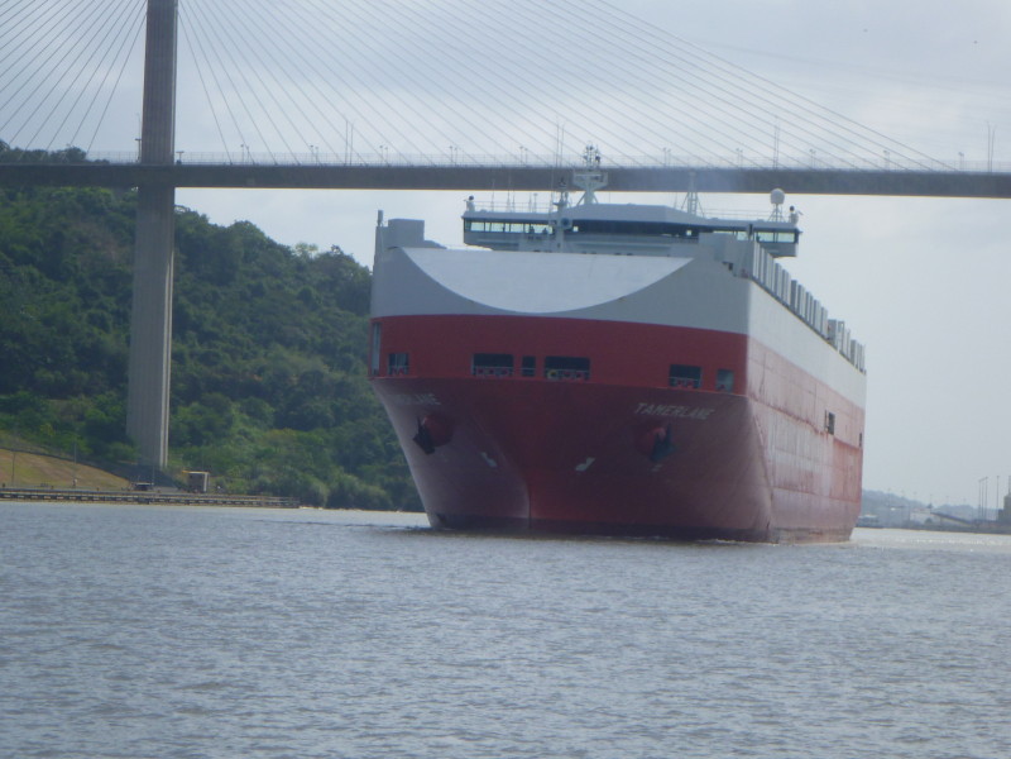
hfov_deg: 12.7
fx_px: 4527
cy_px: 380
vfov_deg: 9.6
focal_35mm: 155
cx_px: 506
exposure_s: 1/500
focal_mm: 22.8
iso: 100
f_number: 5.9
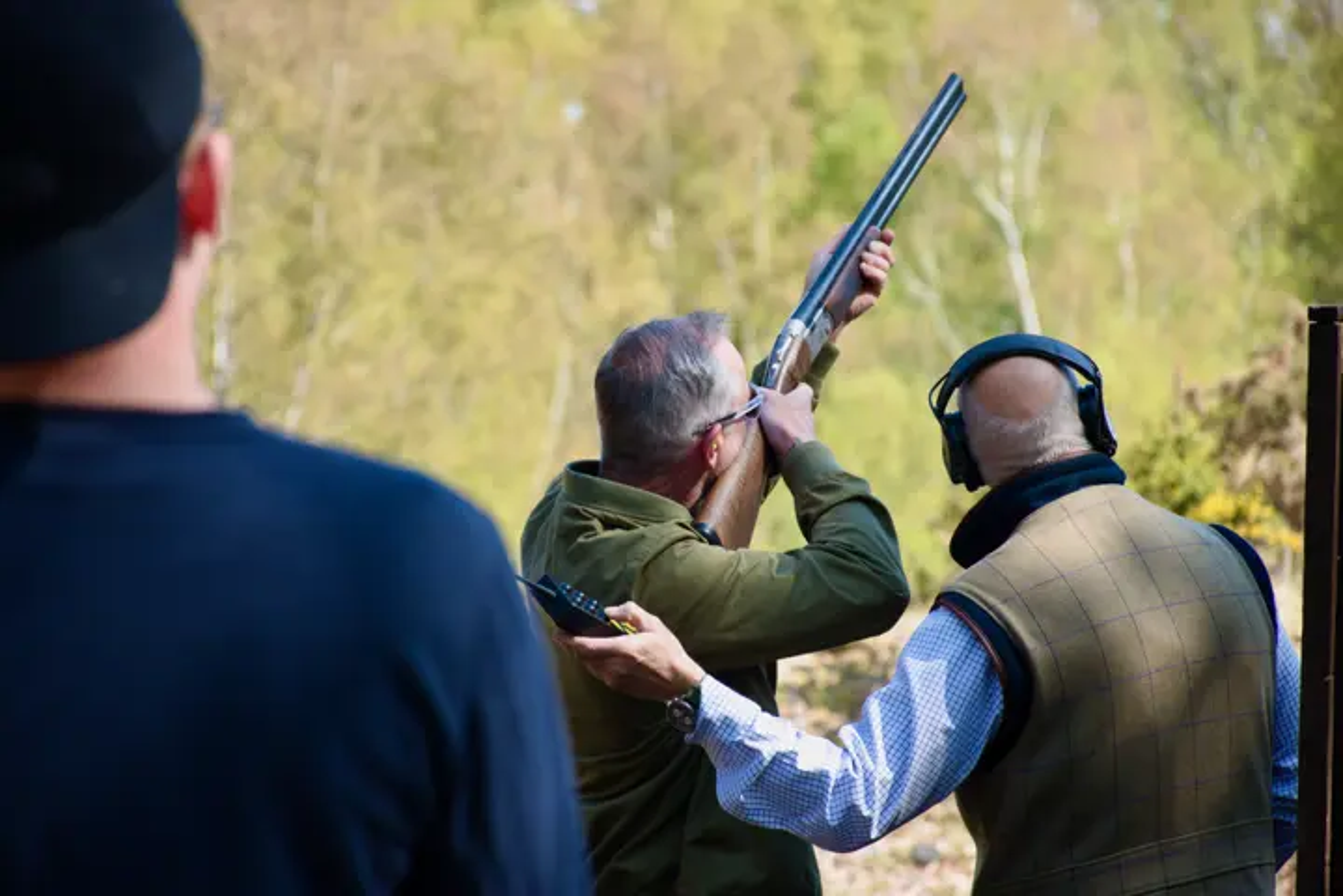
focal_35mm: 210
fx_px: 7834
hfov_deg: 9.8
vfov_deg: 6.5
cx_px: 672
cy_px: 448
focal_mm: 140
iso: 100
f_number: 5.6
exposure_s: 1/125
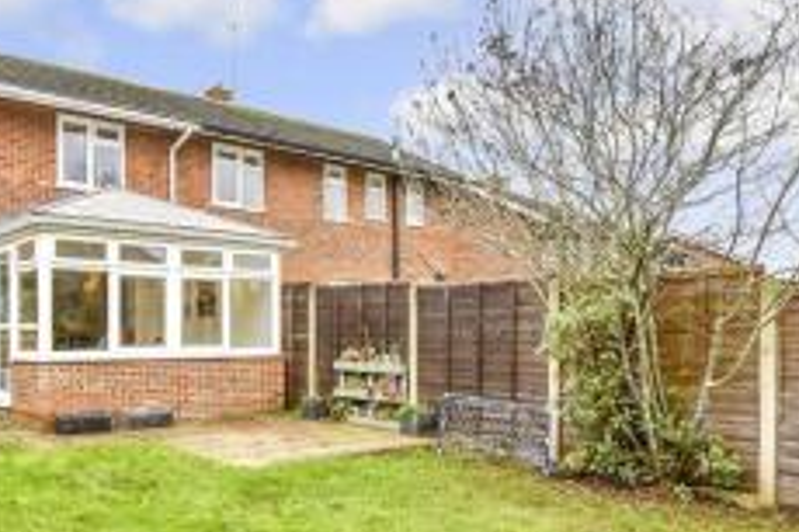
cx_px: 271
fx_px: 688
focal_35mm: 31
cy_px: 360
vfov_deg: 41.7
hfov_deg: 59.0
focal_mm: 10
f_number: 8
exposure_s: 1/125
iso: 320
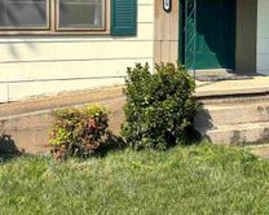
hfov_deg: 30.5
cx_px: 202
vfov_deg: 24.5
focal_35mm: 61
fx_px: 485
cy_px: 37
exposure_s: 1/2710
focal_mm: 5.96
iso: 50
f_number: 1.6
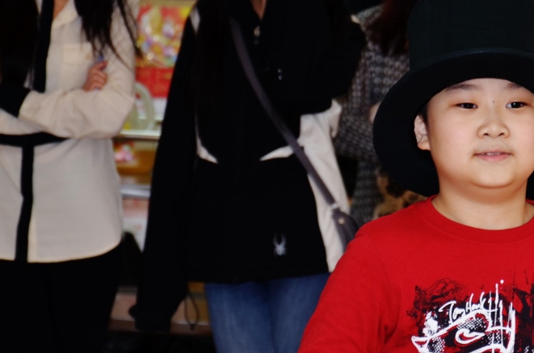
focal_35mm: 310
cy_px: 207
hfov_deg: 6.7
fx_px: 4586
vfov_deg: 4.4
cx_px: 453
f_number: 5.6
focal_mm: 105
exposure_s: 1/60
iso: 200
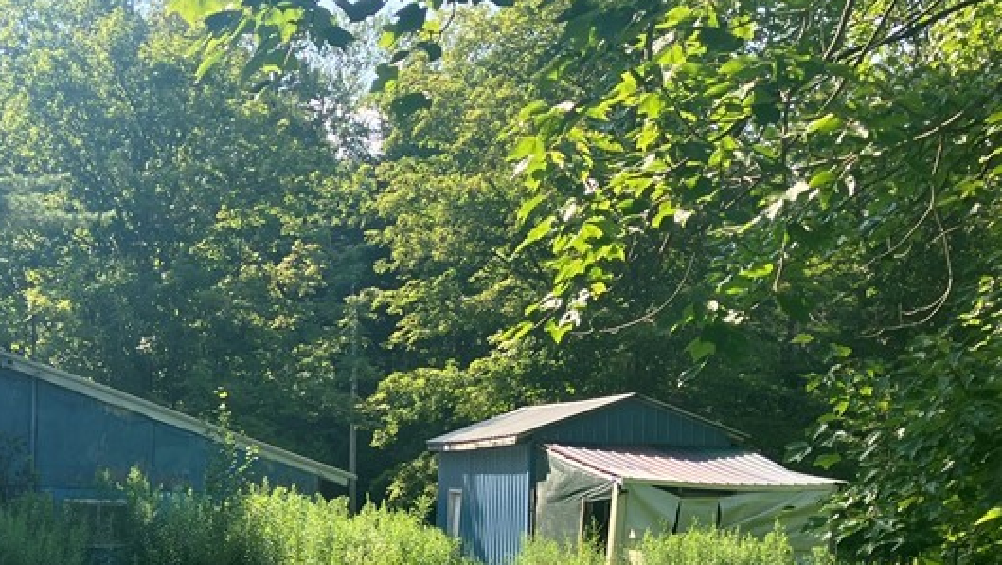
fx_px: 1568
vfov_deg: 19.3
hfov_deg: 34.7
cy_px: 673
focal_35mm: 59
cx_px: 246
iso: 32
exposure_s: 1/540
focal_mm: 3.99
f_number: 1.8
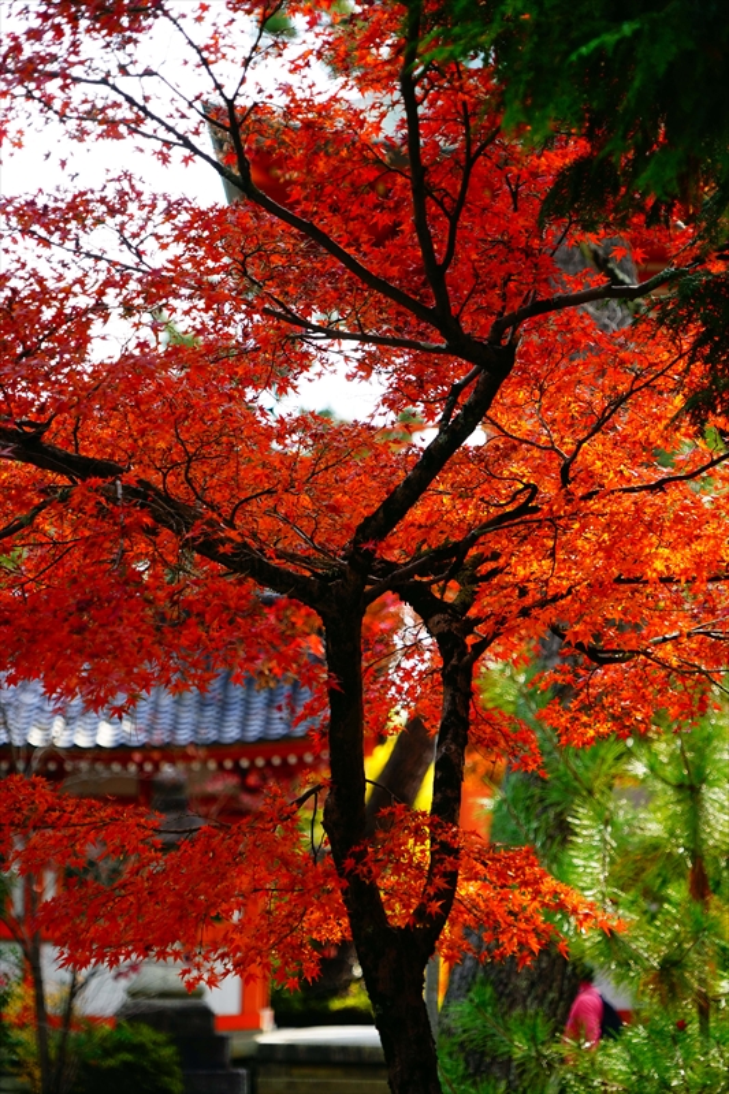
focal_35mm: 152
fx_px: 4619
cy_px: 547
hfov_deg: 9.0
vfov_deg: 13.5
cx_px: 364
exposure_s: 1/200
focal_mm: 152
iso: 250
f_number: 5.6
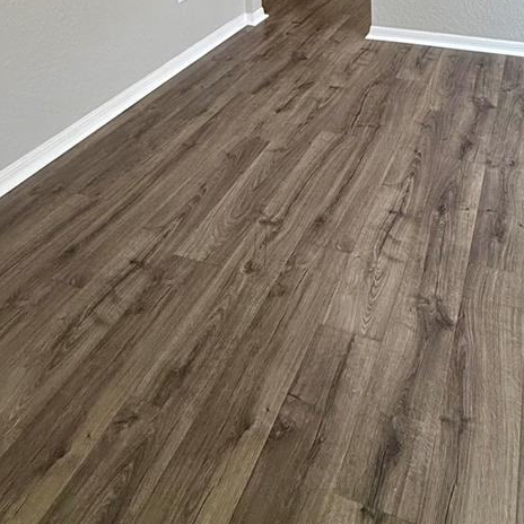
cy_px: -147
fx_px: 548
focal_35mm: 32
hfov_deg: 49.4
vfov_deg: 35.8
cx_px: 381
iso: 250
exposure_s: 1/120
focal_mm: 2.22
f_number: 2.2
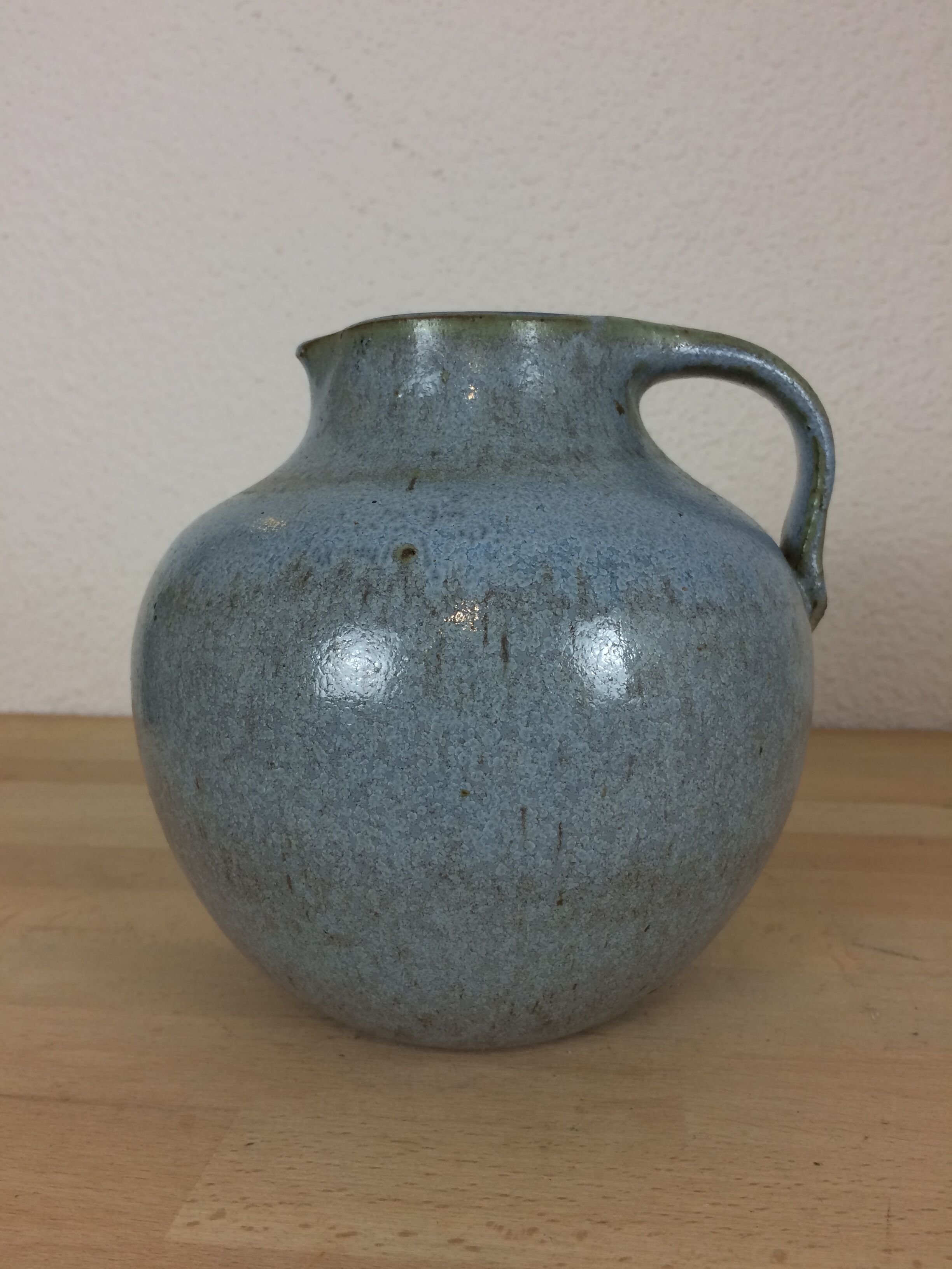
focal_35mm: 29
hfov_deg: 48.2
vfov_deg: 61.7
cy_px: 634
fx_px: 1063
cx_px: 476
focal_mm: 4.15
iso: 40
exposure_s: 1/33
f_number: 2.2
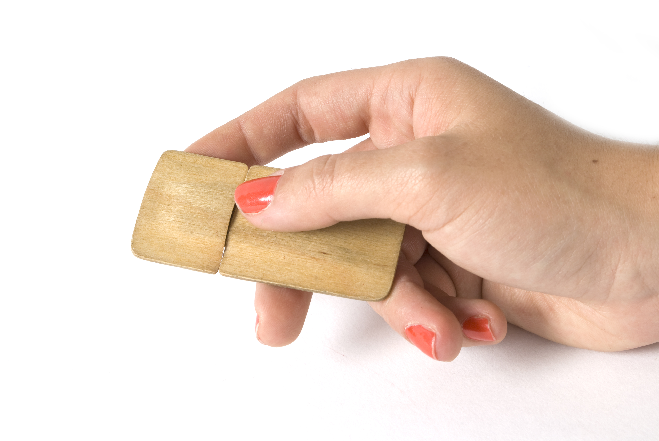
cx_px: 330
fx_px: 1512
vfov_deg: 16.6
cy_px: 220
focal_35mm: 82
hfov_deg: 24.6
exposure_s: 1/125
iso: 100
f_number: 16
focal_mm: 55
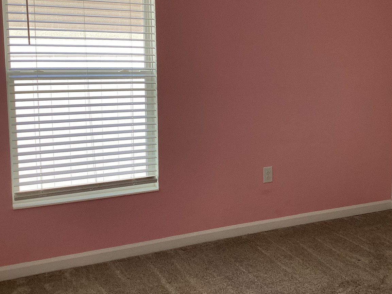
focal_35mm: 43
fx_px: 487
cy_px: 119
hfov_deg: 43.4
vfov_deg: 33.5
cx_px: 250
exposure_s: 1/120
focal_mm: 3.3
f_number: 2.4
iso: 40
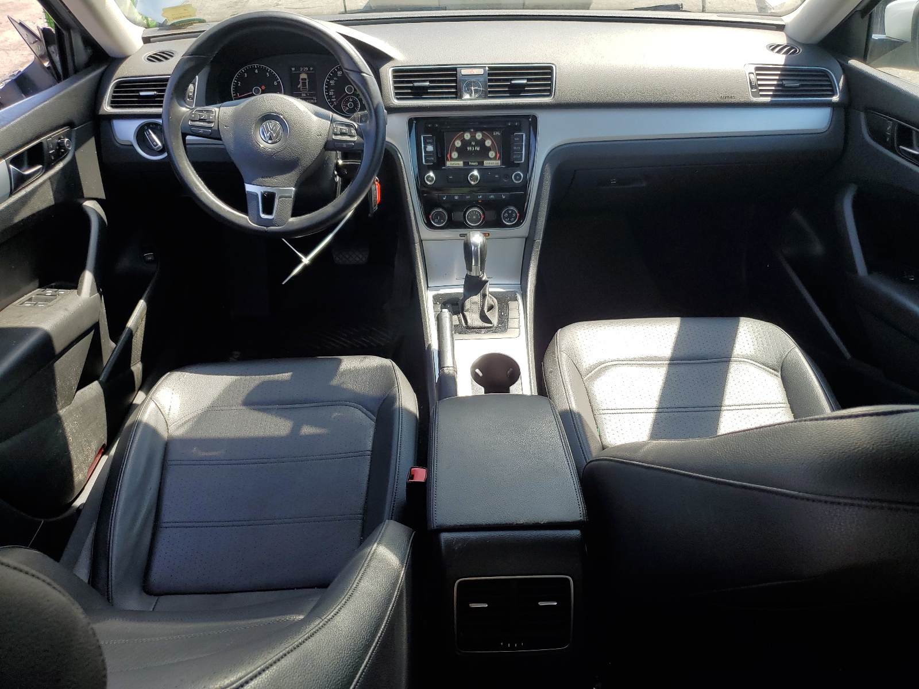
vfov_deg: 53.1
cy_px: 344
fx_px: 690
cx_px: 460
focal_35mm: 26
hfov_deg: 67.3
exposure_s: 1/667
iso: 50
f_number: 1.5
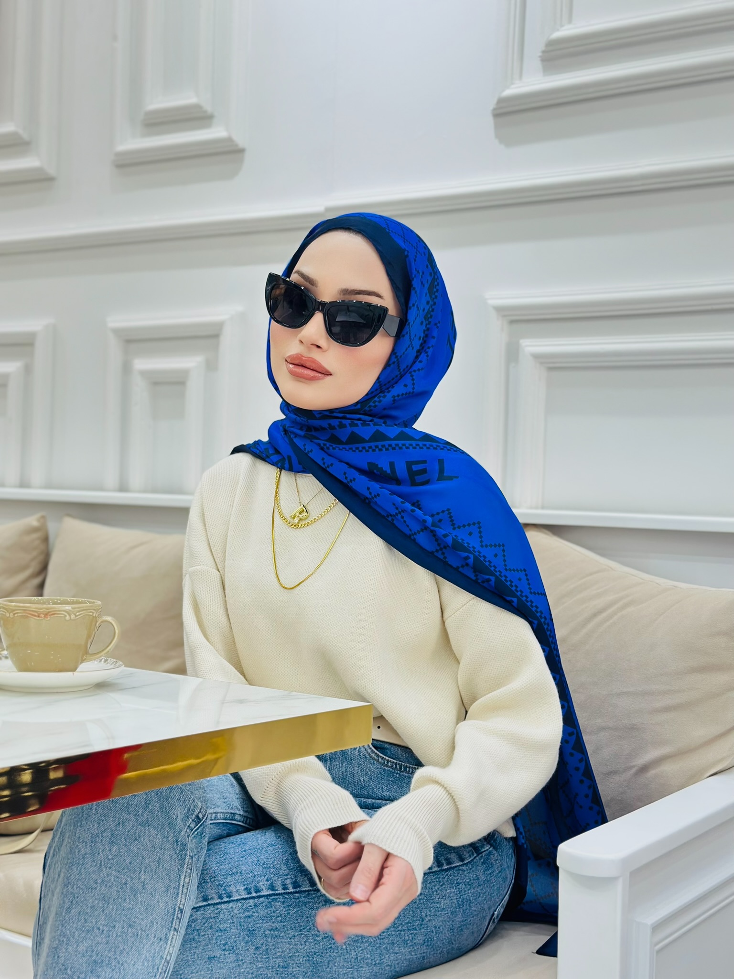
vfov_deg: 39.7
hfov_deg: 30.3
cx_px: 367
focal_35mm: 48
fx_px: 1357
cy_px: 490
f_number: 1.78
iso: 100
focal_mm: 6.86
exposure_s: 1/100
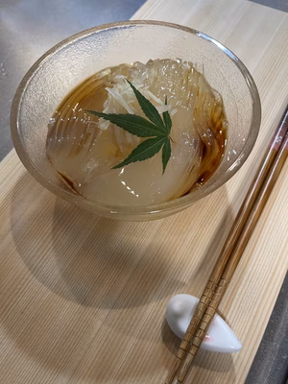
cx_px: 144
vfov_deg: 69.4
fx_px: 277
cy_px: 192
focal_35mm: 25
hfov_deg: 54.9
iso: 160
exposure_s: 1/60
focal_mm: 5.1
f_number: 1.6
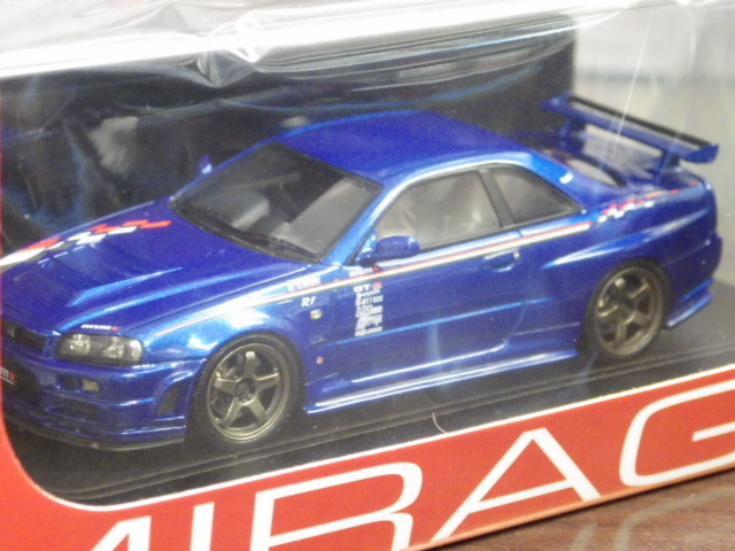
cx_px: 368
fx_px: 2824
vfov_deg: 11.1
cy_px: 276
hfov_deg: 14.8
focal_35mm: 133
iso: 1600
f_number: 5
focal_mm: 23.8
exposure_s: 1/10
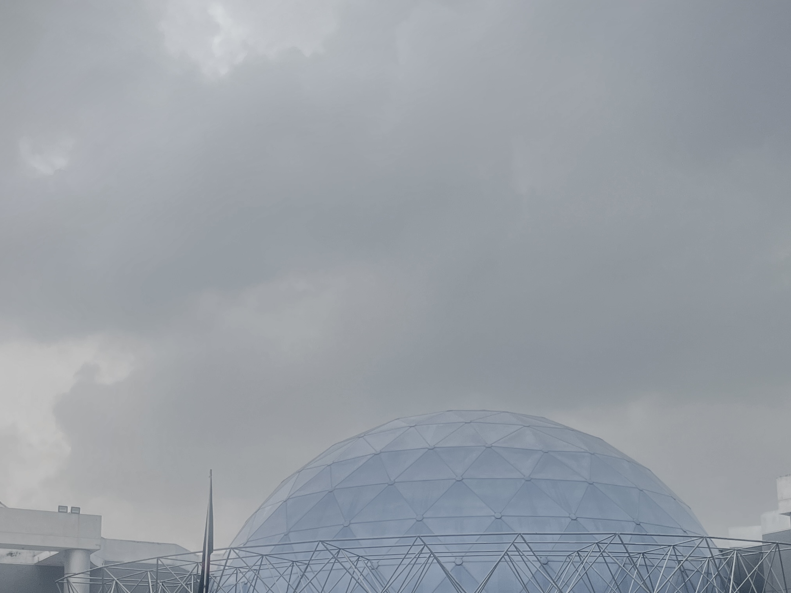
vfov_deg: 26.9
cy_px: 549
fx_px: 1188
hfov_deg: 36.6
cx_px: 489
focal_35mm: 52
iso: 50
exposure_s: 1/696
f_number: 1.6
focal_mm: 5.1
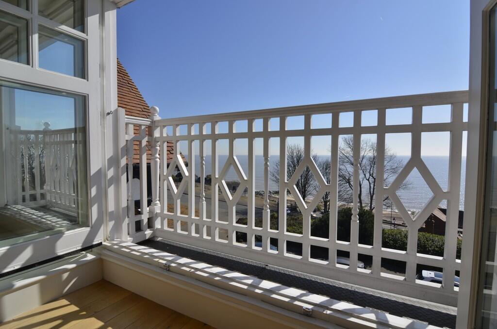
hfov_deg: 95.1
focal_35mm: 16
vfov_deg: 71.8
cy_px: 164
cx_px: 248
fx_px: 227
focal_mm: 11
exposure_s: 1/320
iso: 100
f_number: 9
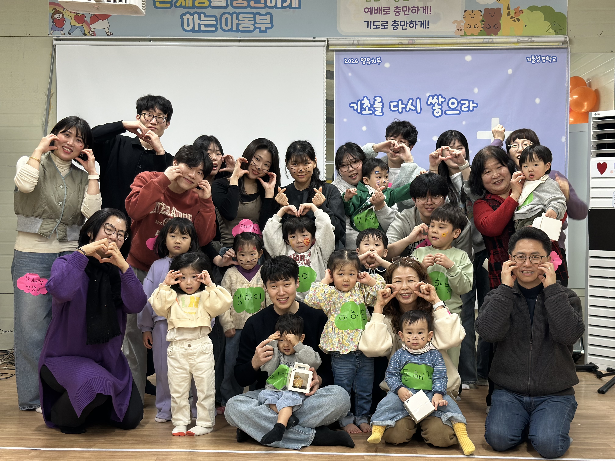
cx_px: 308
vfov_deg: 30.3
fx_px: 853
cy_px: 230
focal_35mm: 48
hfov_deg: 39.7
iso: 100
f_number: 1.78
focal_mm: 6.86
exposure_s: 1/60
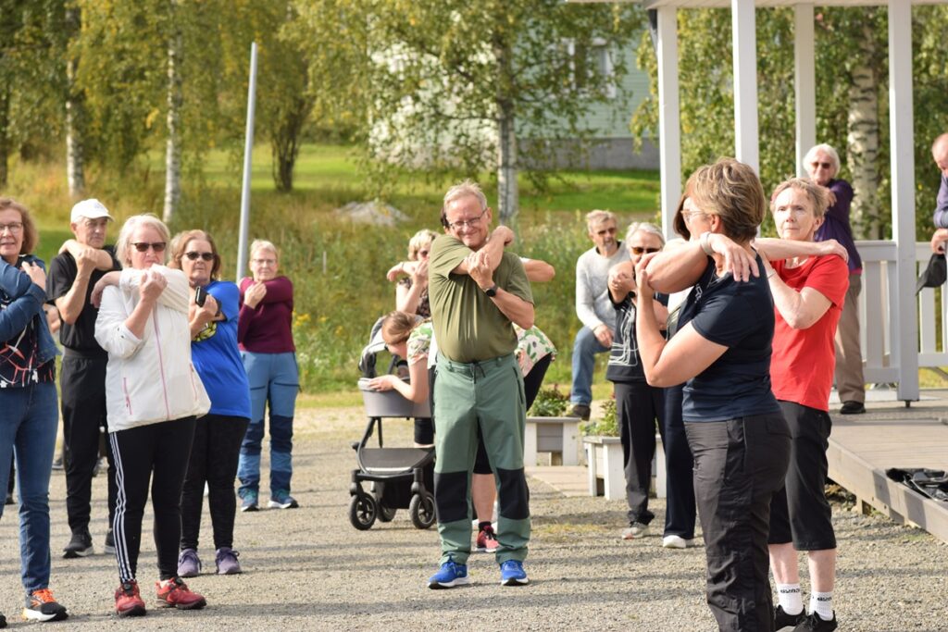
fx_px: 3358
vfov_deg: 10.8
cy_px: 316
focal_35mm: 128
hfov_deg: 16.1
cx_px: 474
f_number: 5.6
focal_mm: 85
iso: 100
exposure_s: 1/200
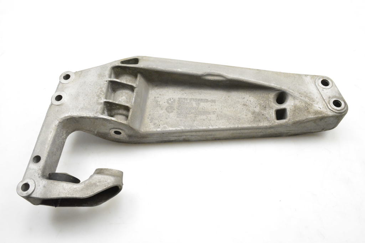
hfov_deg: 61.9
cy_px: 122
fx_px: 304
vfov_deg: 43.6
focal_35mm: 30
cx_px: 182
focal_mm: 20
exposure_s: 1/320
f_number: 9
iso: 6400
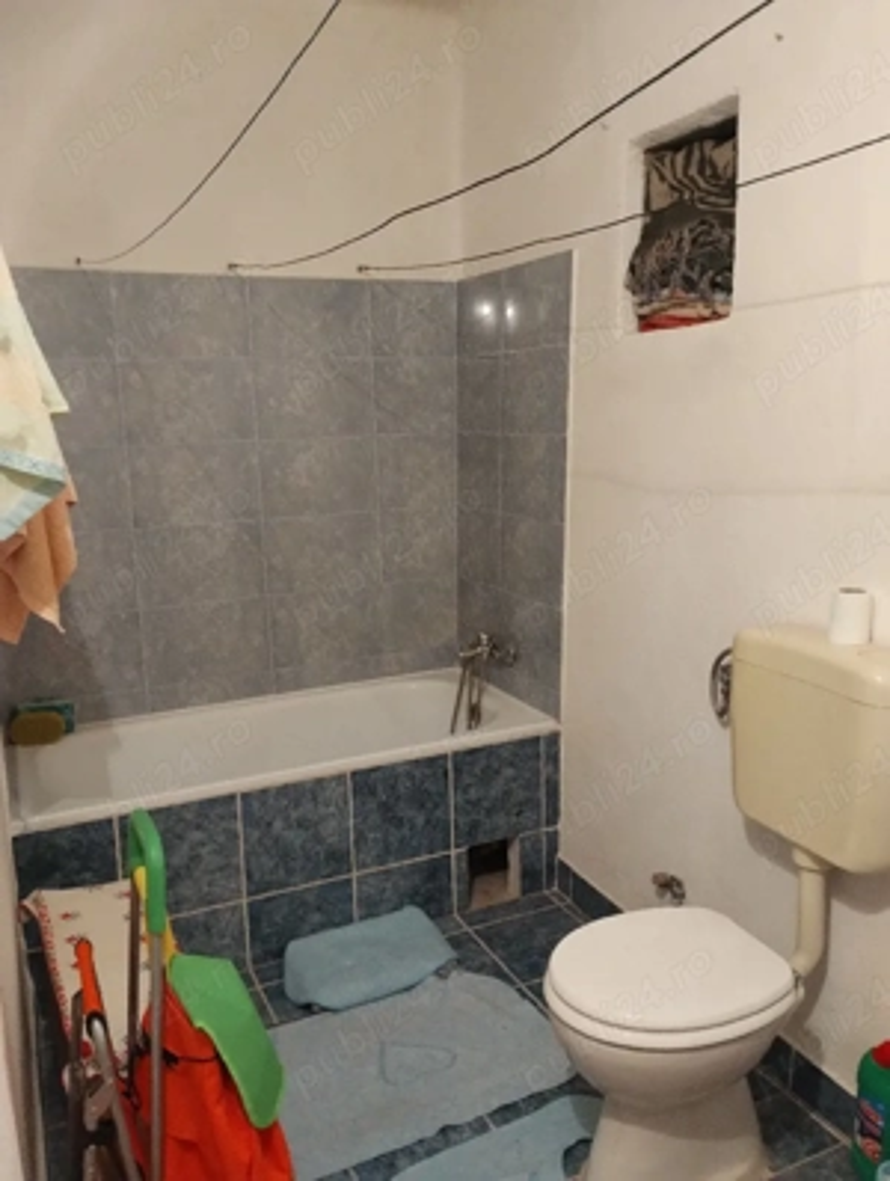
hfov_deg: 49.9
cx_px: 445
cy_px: 590
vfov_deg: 63.4
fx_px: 957
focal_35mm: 28
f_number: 1.8
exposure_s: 1/25
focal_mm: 4.27
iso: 1153
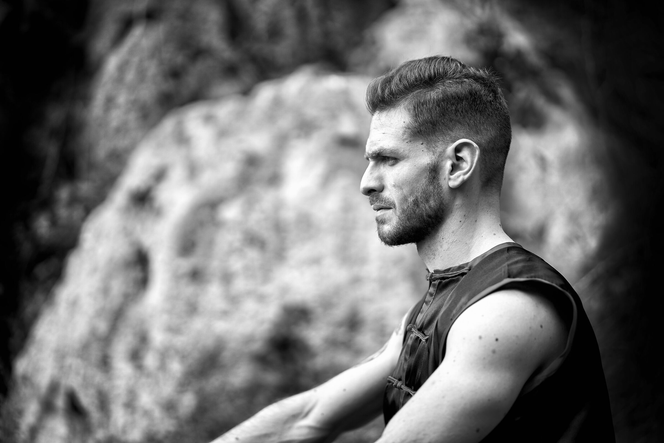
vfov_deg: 16.1
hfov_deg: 23.9
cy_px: 222
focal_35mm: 85
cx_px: 332
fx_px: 1568
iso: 100
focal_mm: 85
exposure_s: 1/1250
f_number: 2
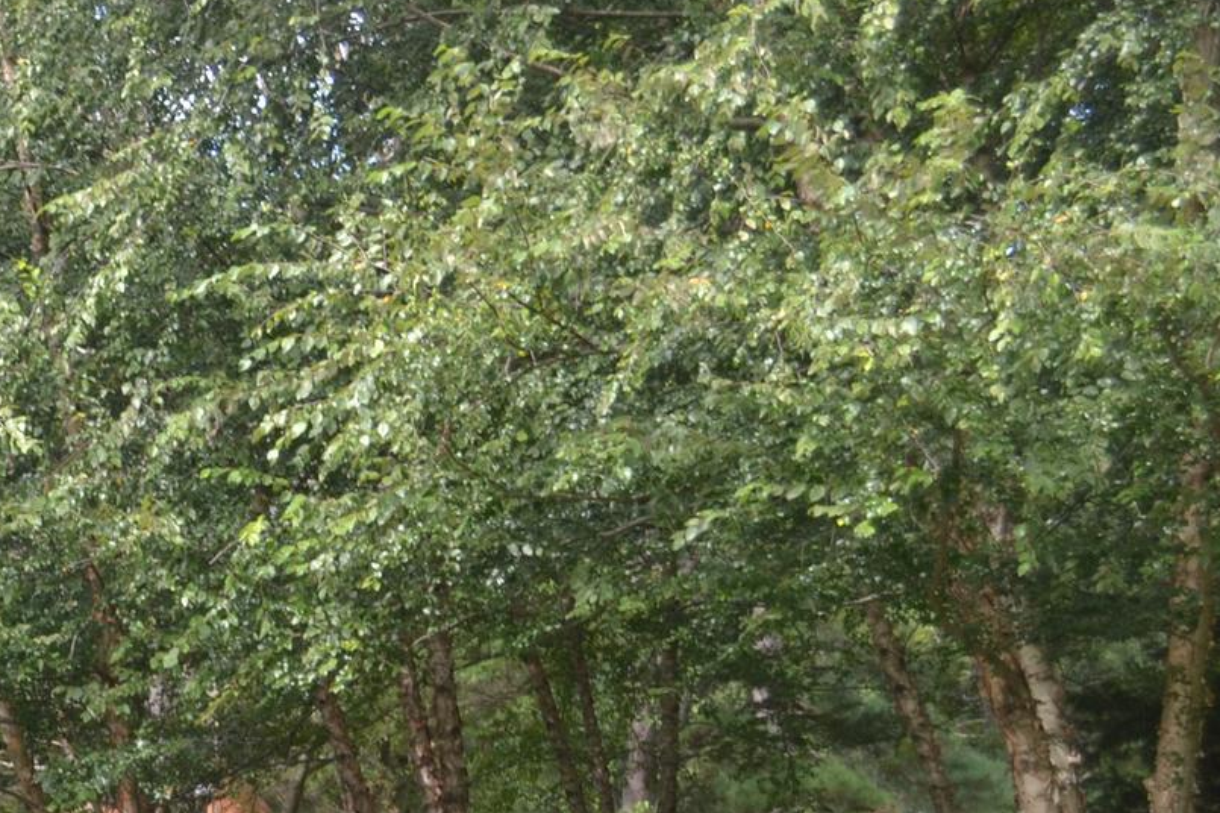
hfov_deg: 22.0
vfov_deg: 15.8
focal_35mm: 84
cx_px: -320
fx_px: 2845
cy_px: 882
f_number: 5.6
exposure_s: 1/125
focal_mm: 22
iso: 140
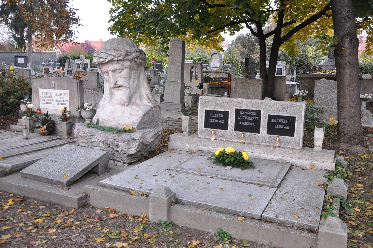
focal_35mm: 33
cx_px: 186
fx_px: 342
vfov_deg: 39.9
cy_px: 124
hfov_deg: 57.3
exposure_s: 1/80
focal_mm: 22
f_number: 4.5
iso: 1250
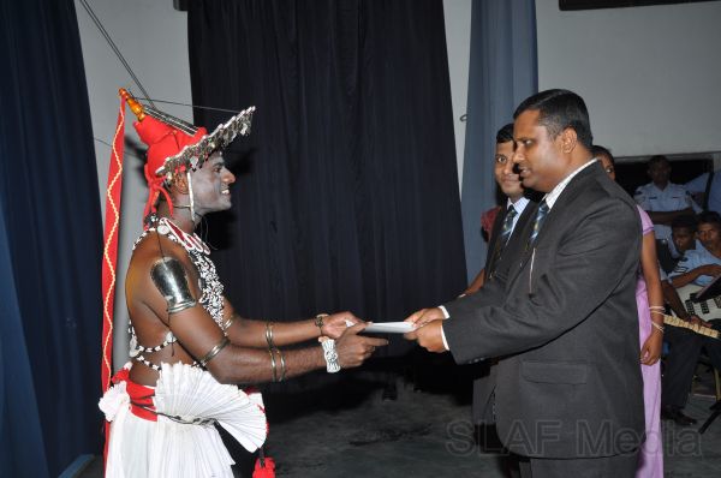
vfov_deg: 31.8
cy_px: 239
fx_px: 840
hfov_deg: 46.5
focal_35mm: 42
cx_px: 360
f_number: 6.3
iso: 200
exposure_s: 1/100
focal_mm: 28
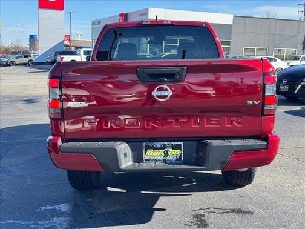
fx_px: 423
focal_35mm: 48
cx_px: 152
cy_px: 114
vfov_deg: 30.3
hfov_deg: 39.7
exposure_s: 1/765
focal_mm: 6.76
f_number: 1.78
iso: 64
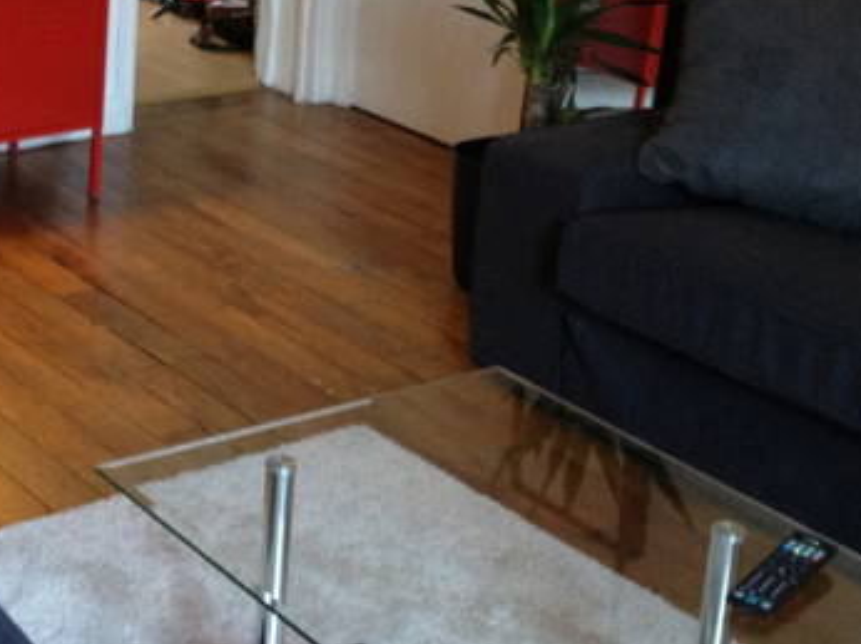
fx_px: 1988
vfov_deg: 17.9
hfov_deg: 23.4
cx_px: -10
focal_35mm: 80
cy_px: -32
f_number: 2.4
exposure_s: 1/20
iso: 160
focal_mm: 4.28
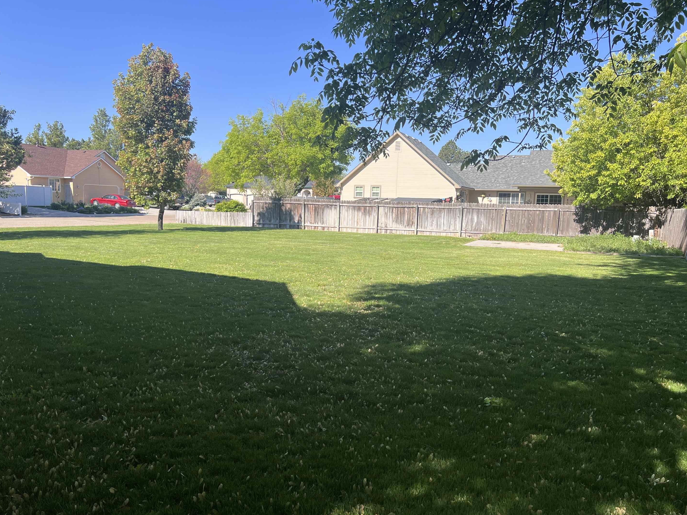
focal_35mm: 28
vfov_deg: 49.7
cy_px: 270
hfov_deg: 63.4
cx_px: 334
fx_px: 556
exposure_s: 1/2208
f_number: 1.5
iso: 50
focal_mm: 5.7
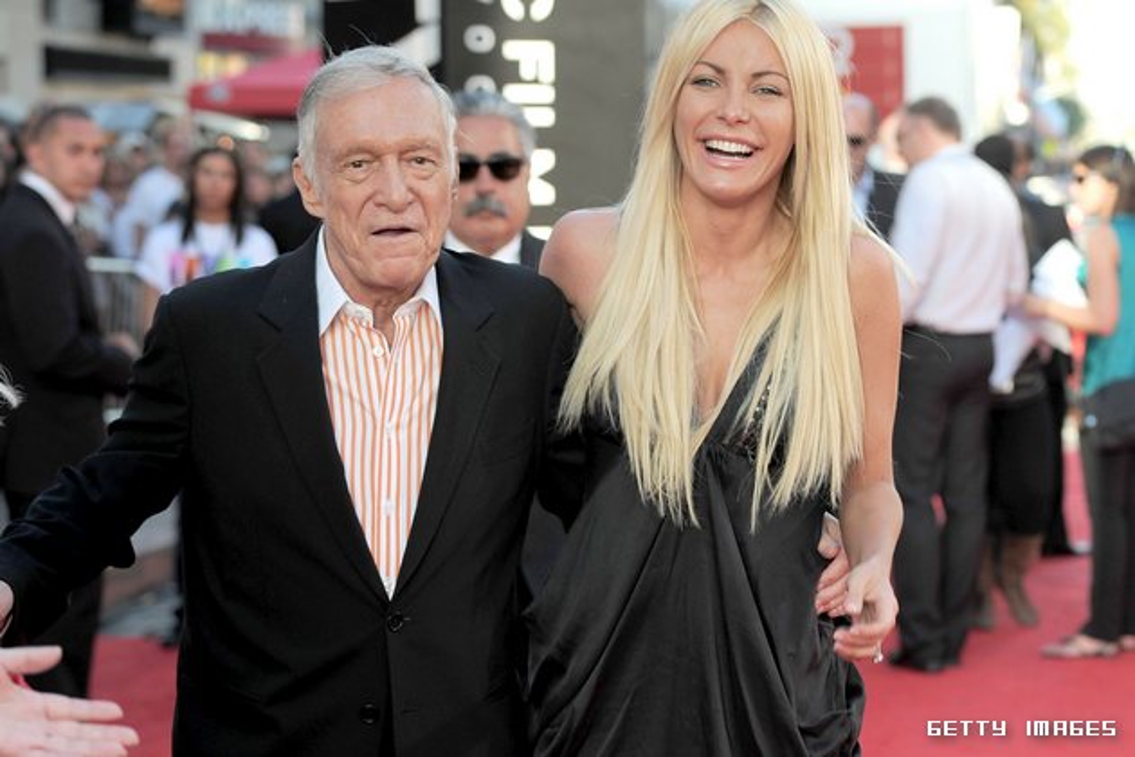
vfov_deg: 19.5
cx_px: 568
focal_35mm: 70
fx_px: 2207
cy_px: 378
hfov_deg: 28.8
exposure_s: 1/400
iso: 200
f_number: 4
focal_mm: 70
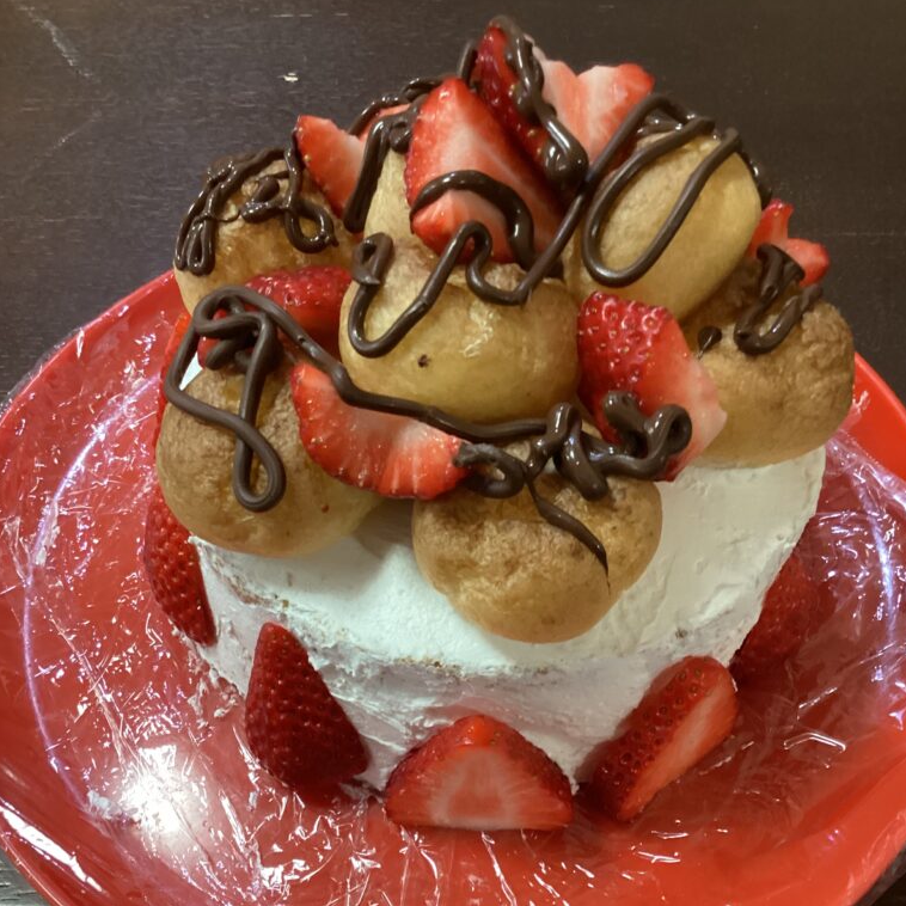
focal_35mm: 37
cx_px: 455
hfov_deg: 44.9
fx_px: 1096
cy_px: 582
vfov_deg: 44.5
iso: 400
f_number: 2.4
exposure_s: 1/30
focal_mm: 3.3
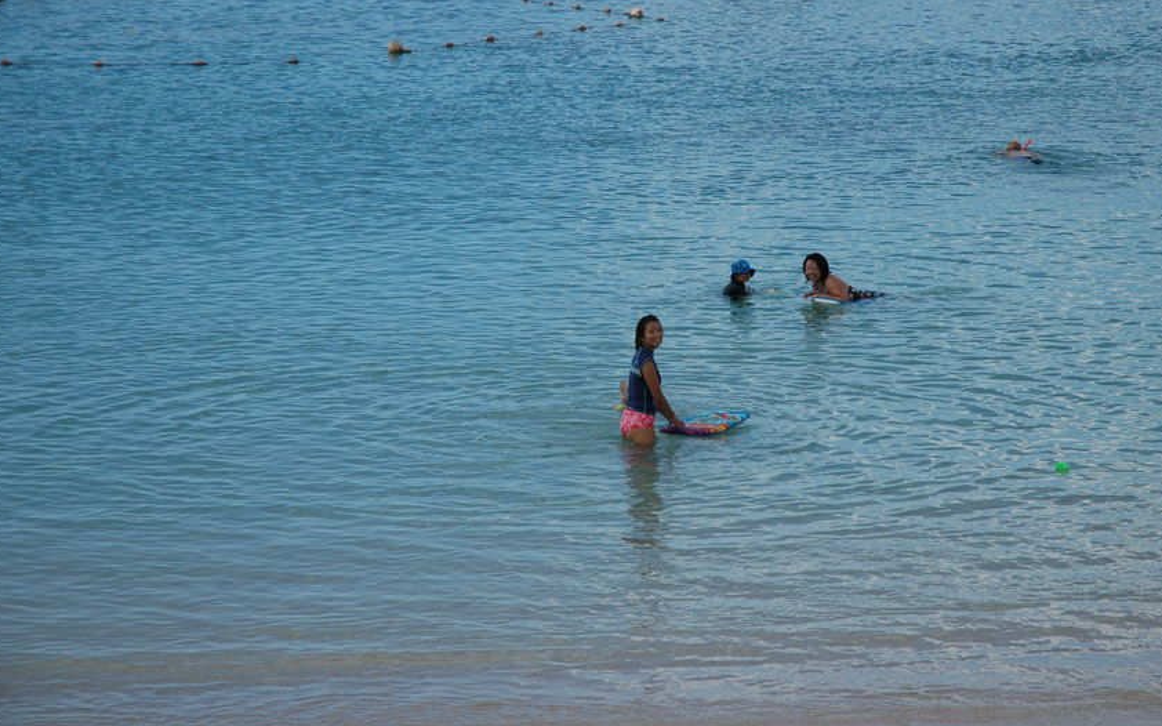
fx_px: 4116
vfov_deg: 10.1
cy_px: 314
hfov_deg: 16.1
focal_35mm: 130
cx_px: 675
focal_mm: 70
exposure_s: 1/1600
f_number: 4.5
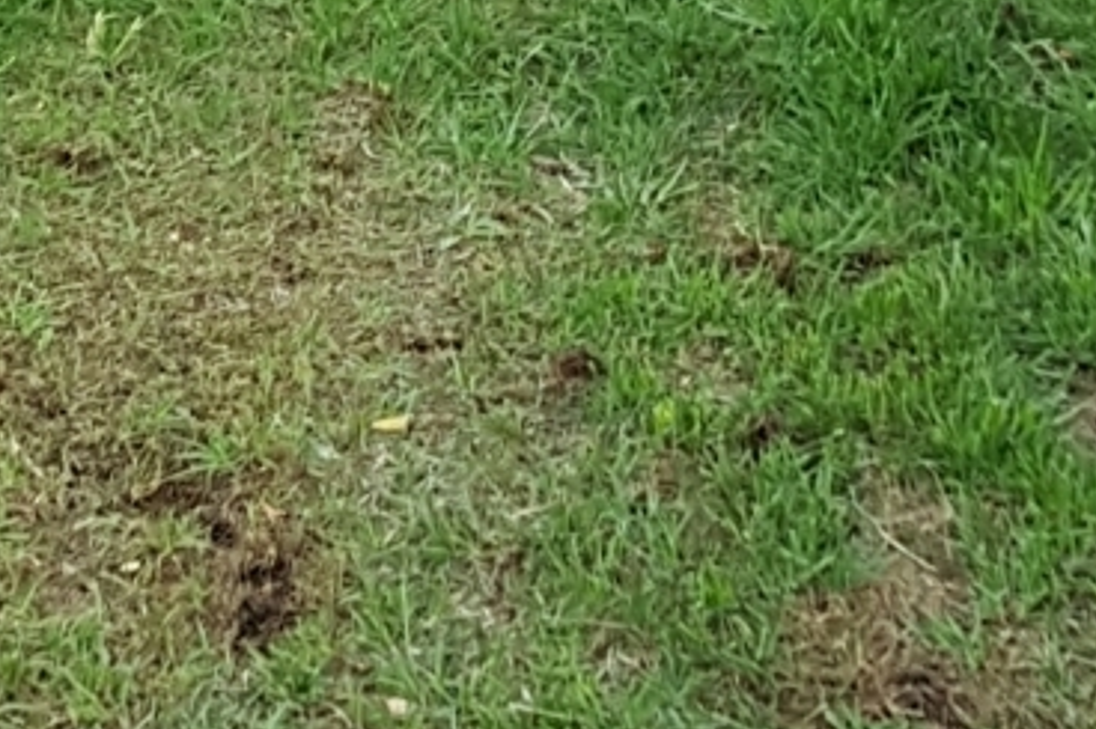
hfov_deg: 41.9
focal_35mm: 47
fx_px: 1430
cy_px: -146
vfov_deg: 25.7
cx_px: 575
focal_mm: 4.2
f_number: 1.7
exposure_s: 1/50
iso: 80
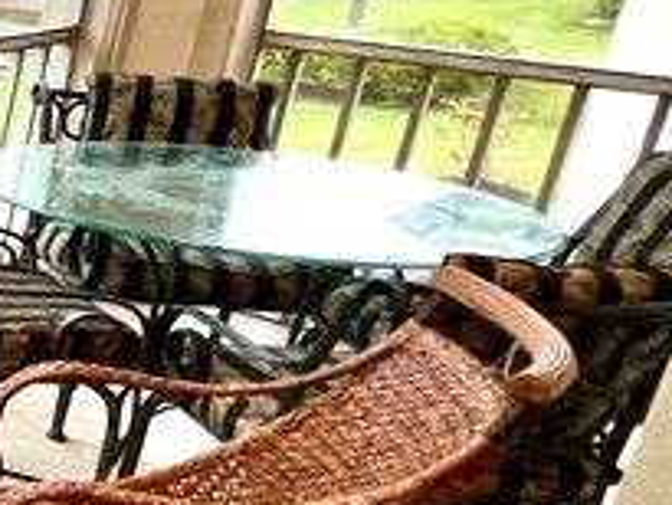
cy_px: 252
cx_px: -928
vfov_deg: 22.6
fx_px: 1263
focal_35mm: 65
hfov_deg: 15.4
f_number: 1.8
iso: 200
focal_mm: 1.57
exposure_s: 1/120
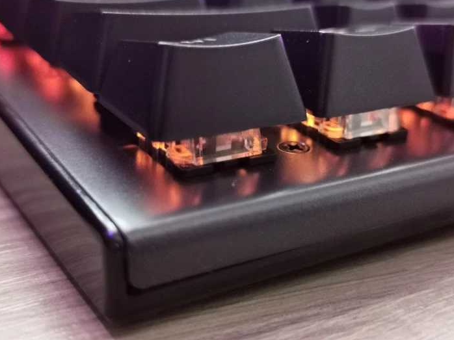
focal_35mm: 47
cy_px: 146
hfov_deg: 40.4
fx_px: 616
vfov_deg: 30.8
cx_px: 237
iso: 800
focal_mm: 5.56
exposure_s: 1/25
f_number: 1.6
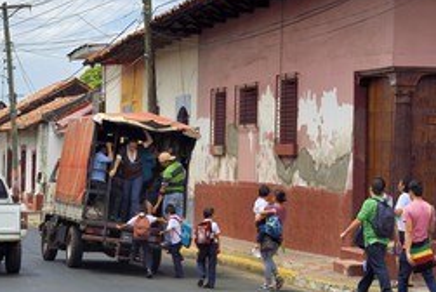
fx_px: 1419
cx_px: 203
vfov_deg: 11.7
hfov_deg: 17.5
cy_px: 120
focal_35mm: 117
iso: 200
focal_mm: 70
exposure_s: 1/250
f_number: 9
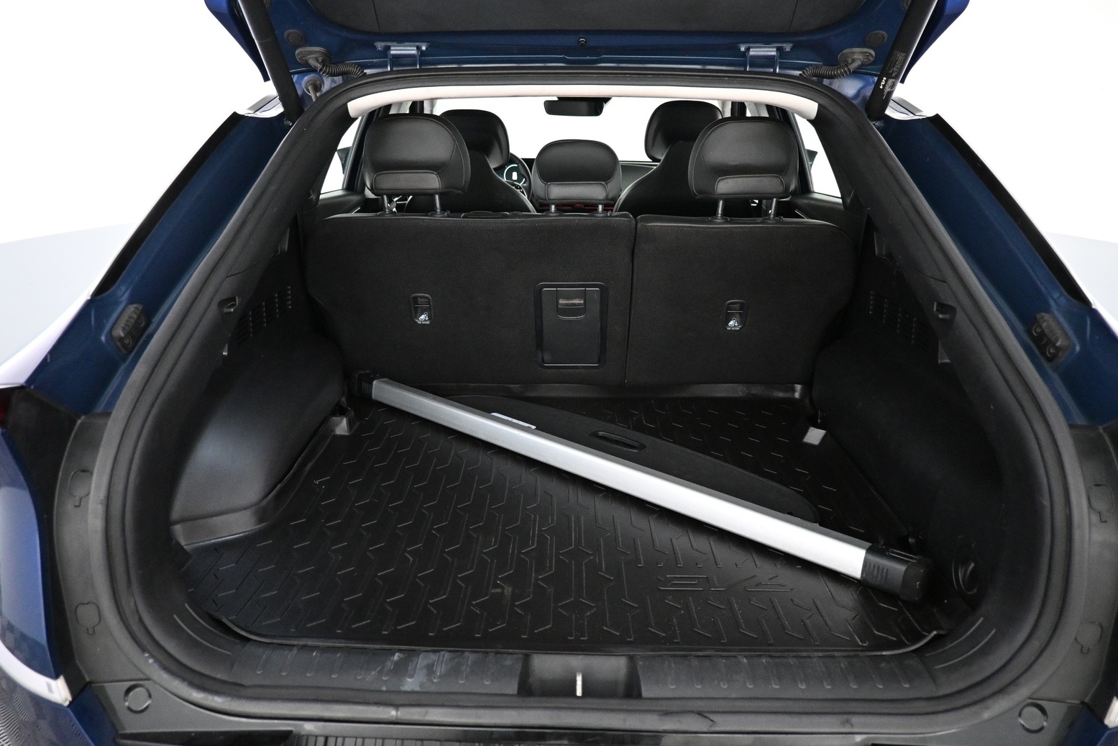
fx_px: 776
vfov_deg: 51.3
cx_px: 554
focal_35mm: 25
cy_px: 380
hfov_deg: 71.5
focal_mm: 16
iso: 4000
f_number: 3.5
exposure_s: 1/80
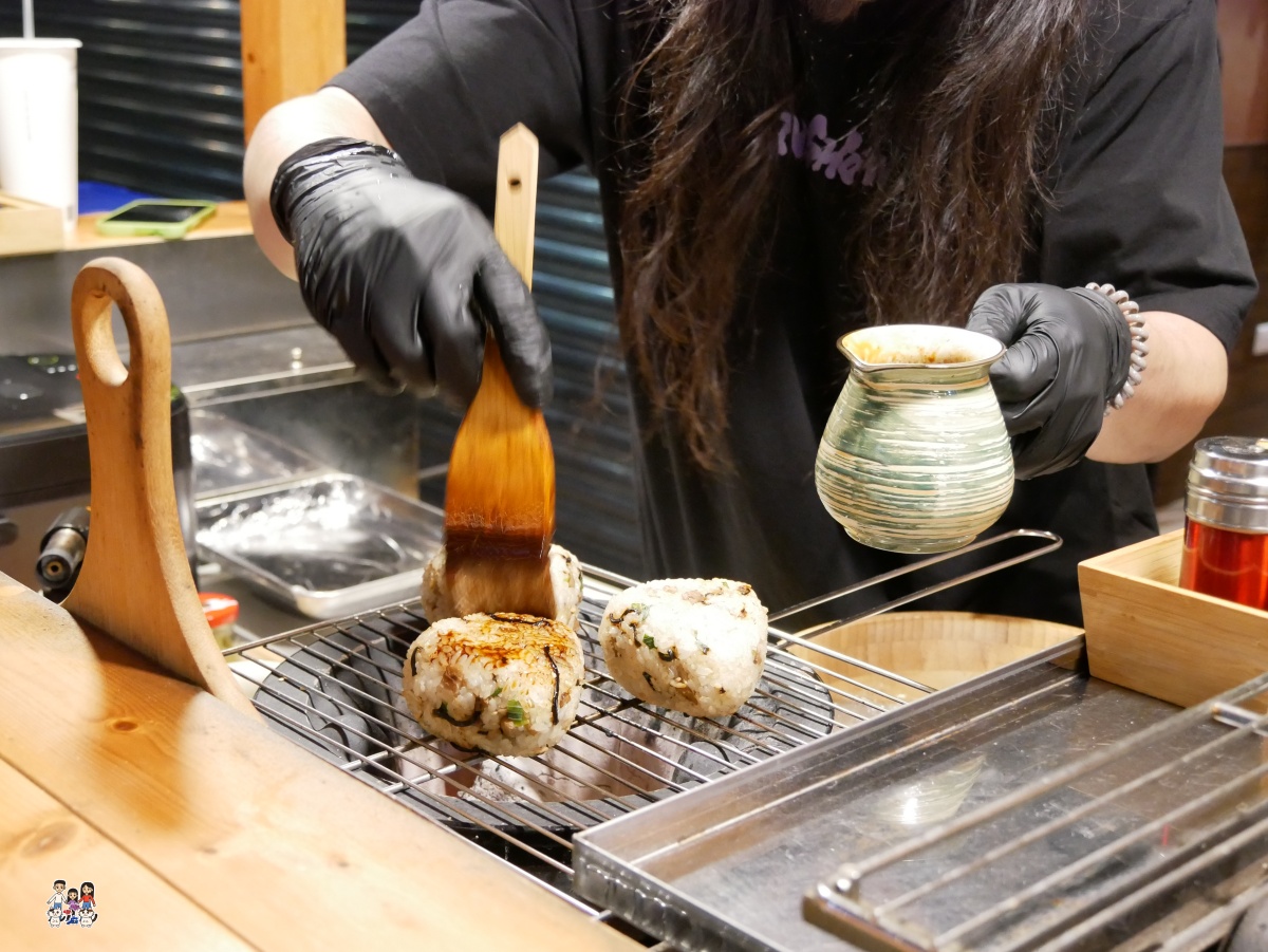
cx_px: 634
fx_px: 1759
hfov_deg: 39.6
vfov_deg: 30.3
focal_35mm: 48
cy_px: 476
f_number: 4.1
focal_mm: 24
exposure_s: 1/50
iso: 3200
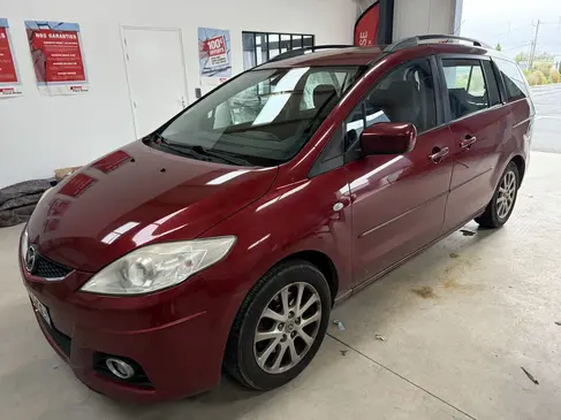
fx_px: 389
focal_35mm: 24
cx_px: 280
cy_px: 210
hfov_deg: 71.6
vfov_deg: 56.8
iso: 320
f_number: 1.78
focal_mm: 6.76
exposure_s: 1/60
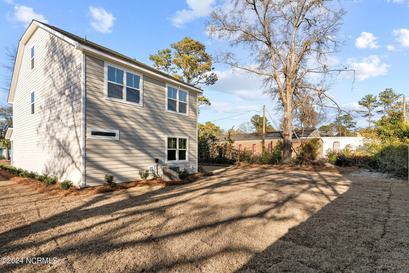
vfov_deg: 70.4
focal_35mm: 17
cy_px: 136
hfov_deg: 93.3
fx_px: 193
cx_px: 204
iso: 200
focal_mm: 17
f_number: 5
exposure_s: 1/1000
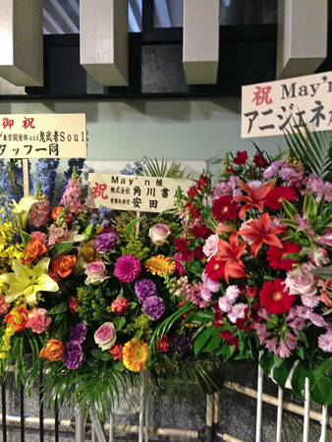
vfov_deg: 55.3
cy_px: 221
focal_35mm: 33
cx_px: 166
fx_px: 422
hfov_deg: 43.0
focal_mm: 4.13
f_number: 2.4
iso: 400
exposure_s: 1/15
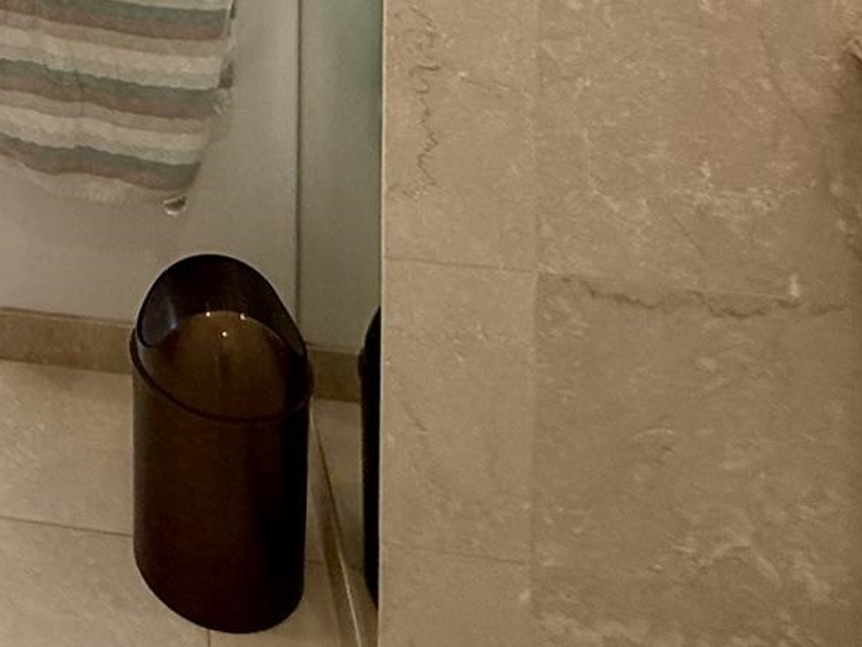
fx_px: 1220
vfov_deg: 21.7
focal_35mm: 49
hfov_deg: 33.9
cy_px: -450
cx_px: -80
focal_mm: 2.22
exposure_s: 1/191
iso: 64
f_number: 2.2
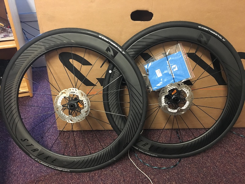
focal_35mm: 29
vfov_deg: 48.2
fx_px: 205
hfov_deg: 61.7
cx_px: 122
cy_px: 92
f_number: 2.2
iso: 250
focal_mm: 4.15
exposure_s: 1/15
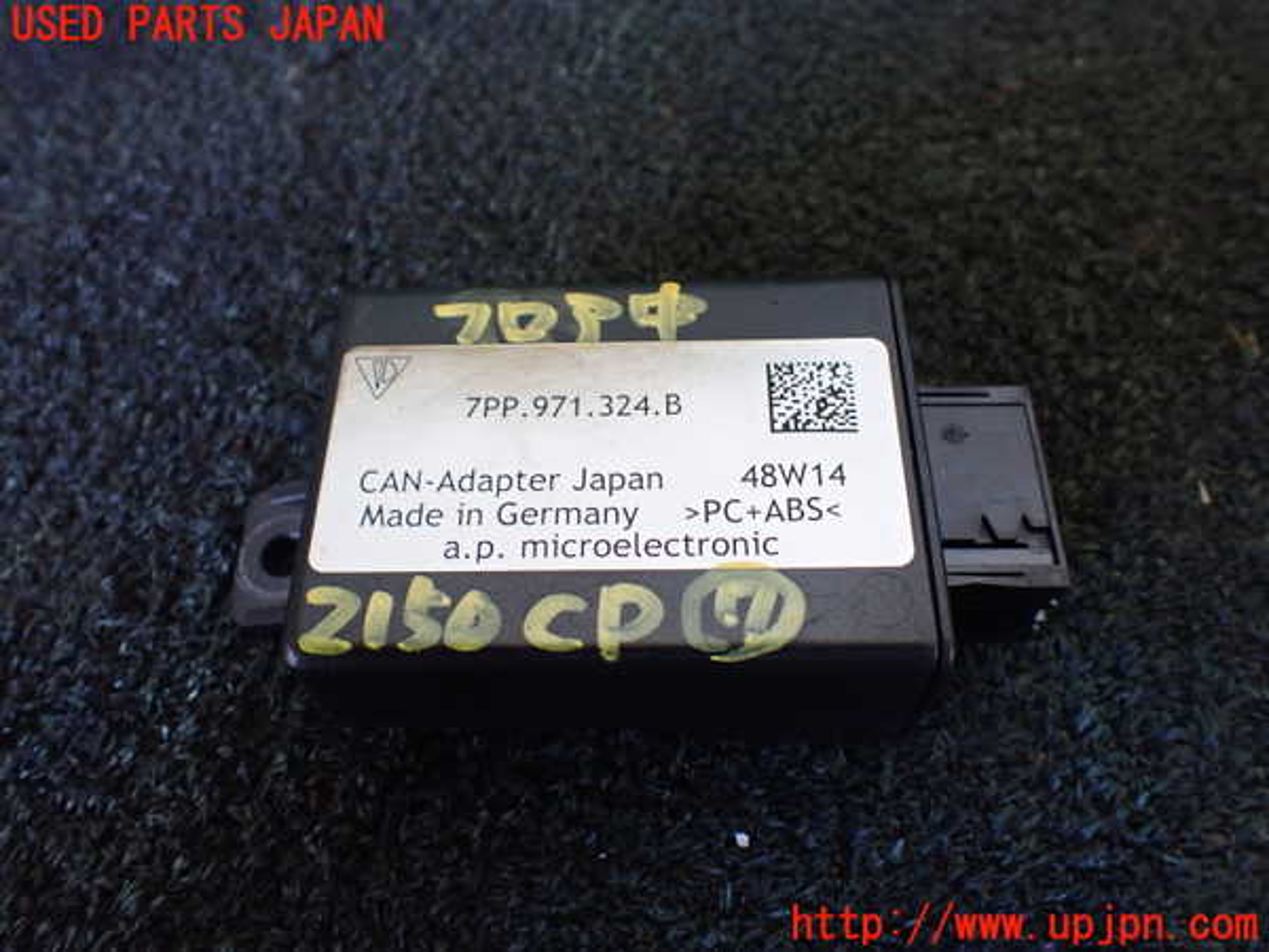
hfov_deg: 60.0
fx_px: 1100
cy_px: 476
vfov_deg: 46.8
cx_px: 634
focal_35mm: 30
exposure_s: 1/125
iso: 640
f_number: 2.3
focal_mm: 5.4
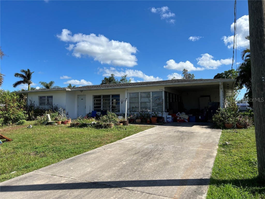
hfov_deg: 67.3
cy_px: 100
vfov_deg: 53.1
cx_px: 132
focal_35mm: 26
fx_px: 199
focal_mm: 5.7
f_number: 1.5
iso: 50
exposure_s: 1/4831
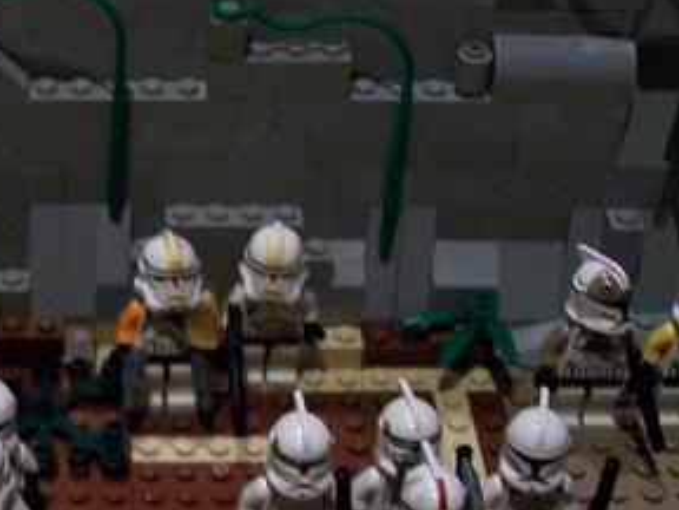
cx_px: -46
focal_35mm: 87
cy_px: 379
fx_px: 1707
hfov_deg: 21.5
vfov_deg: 16.9
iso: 200
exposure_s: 1/8
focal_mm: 6
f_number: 2.7
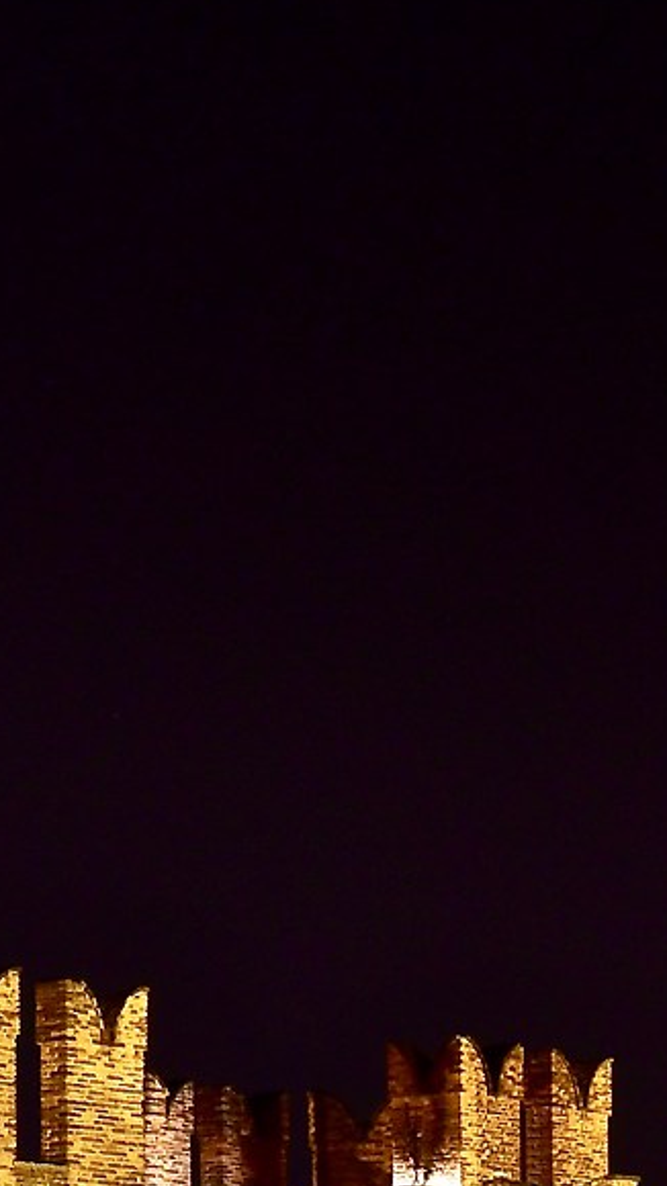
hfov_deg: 7.7
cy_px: 1313
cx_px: -188
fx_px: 4908
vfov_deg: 13.5
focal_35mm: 156
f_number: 11
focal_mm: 24
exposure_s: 10
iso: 100
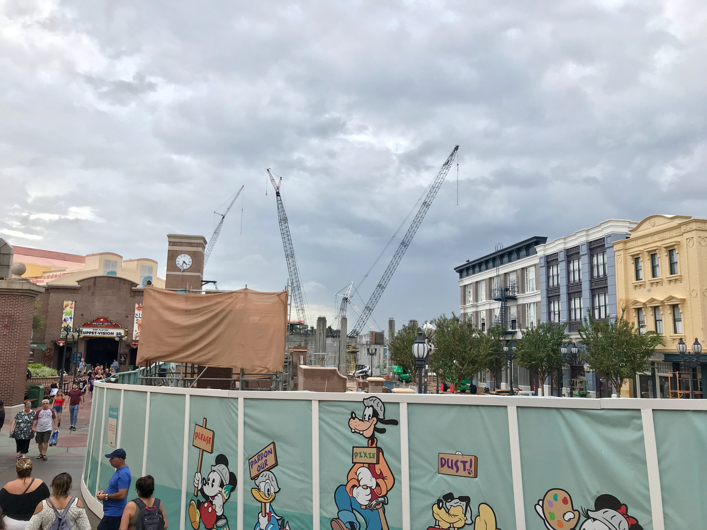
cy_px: 265
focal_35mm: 28
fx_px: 572
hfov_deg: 63.4
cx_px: 354
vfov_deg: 49.7
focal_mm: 3.99
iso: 20
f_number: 1.8
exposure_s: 1/660
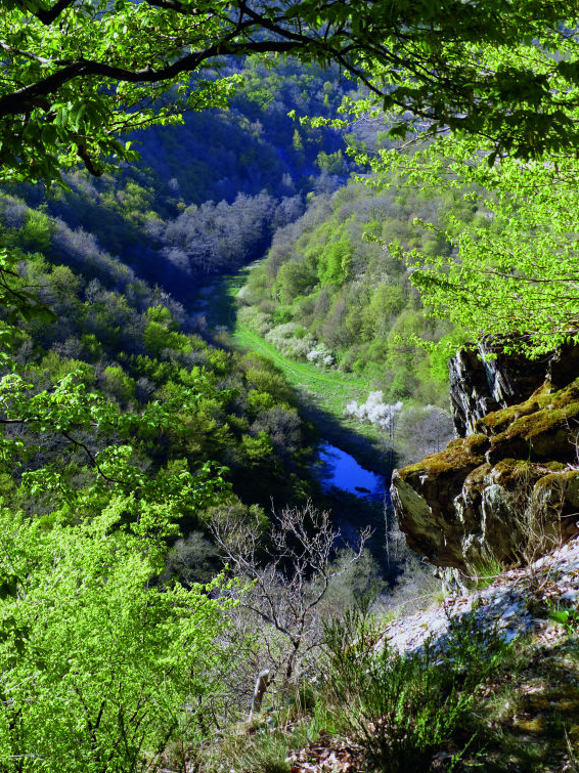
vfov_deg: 39.7
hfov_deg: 30.3
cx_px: 294
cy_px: 390
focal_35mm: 48
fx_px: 1071
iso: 100
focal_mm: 8.4
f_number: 4
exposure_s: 1/200
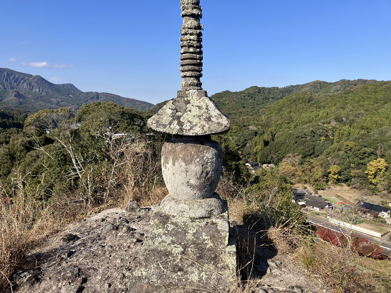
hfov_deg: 63.4
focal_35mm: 28
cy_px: 146
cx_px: 196
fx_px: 316
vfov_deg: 49.7
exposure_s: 1/1621
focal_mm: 3.99
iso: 32
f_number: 1.8
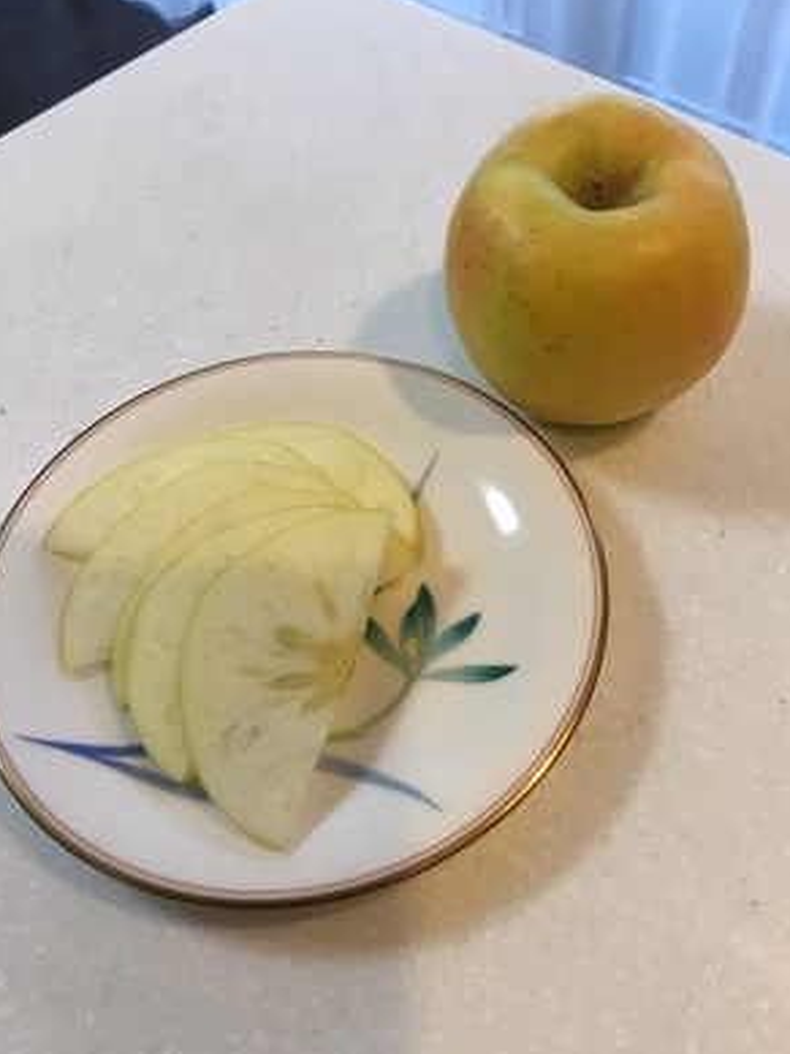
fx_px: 974
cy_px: 530
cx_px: 394
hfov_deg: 44.2
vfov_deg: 56.8
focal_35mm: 32
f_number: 2.4
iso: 80
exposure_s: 1/33
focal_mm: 3.3
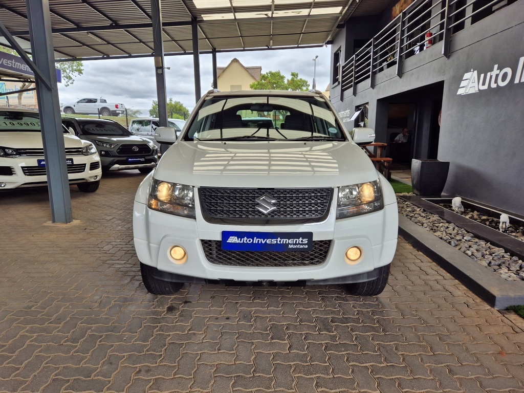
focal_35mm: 23
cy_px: 196
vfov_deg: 58.9
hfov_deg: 73.9
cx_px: 262
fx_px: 348
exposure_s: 1/860
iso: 25
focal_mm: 5.4
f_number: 1.8
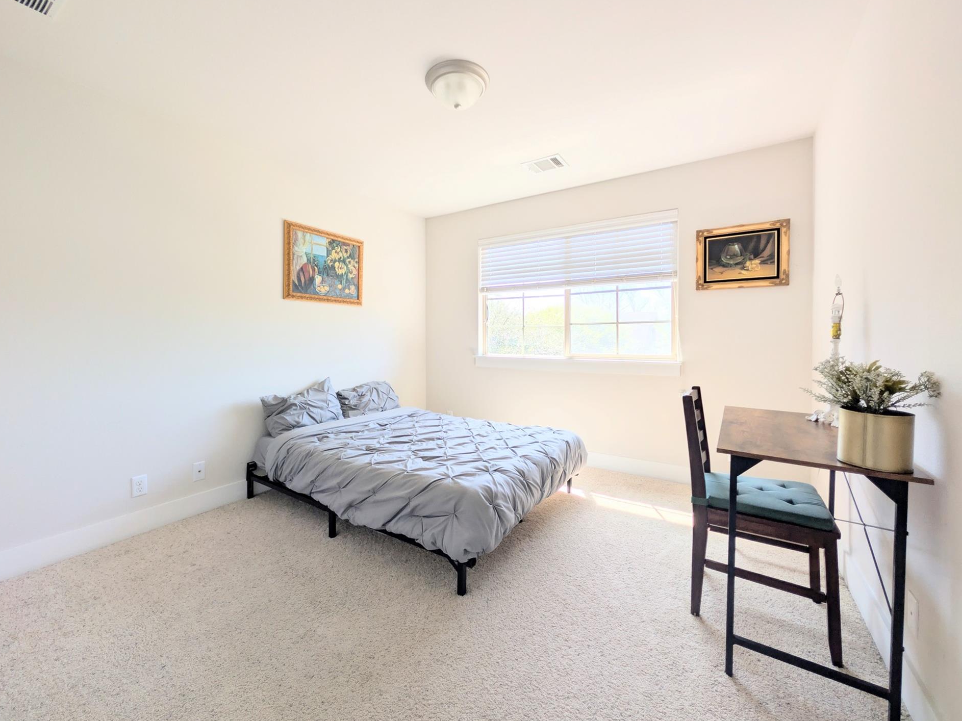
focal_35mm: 13
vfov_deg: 89.8
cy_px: 335
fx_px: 361
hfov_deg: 106.2
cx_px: 472
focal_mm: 2.02
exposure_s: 1/412
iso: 63
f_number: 1.7
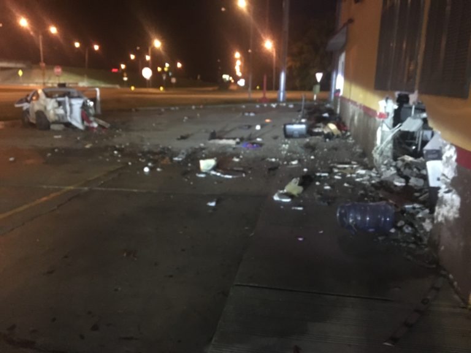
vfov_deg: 48.2
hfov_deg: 61.7
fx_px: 395
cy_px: 176
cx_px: 236
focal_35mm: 29
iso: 640
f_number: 2.2
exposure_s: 1/15
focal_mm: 4.15
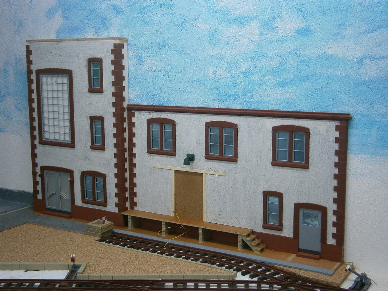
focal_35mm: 47
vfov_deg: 30.9
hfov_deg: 40.4
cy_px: 146
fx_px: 527
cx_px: 194
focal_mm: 8.3
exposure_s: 1/13
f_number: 3.4
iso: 125
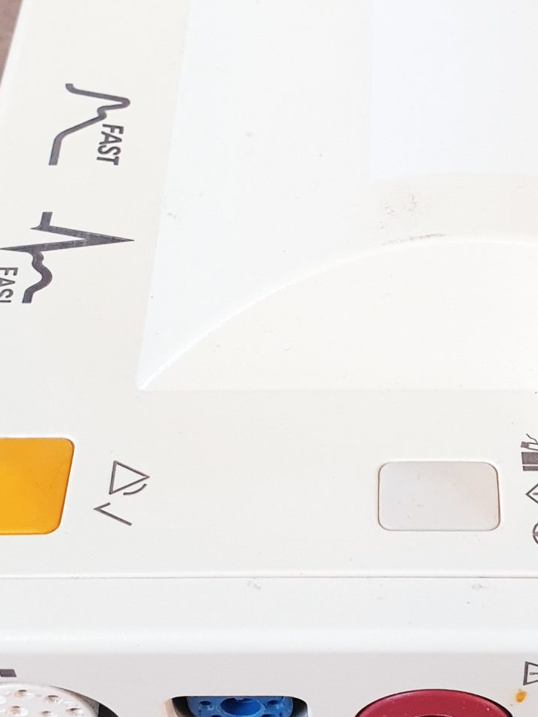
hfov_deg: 20.9
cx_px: 391
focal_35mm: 70
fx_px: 1451
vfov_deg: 27.8
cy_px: 353
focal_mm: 4.3
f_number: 2.4
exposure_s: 1/50
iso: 320
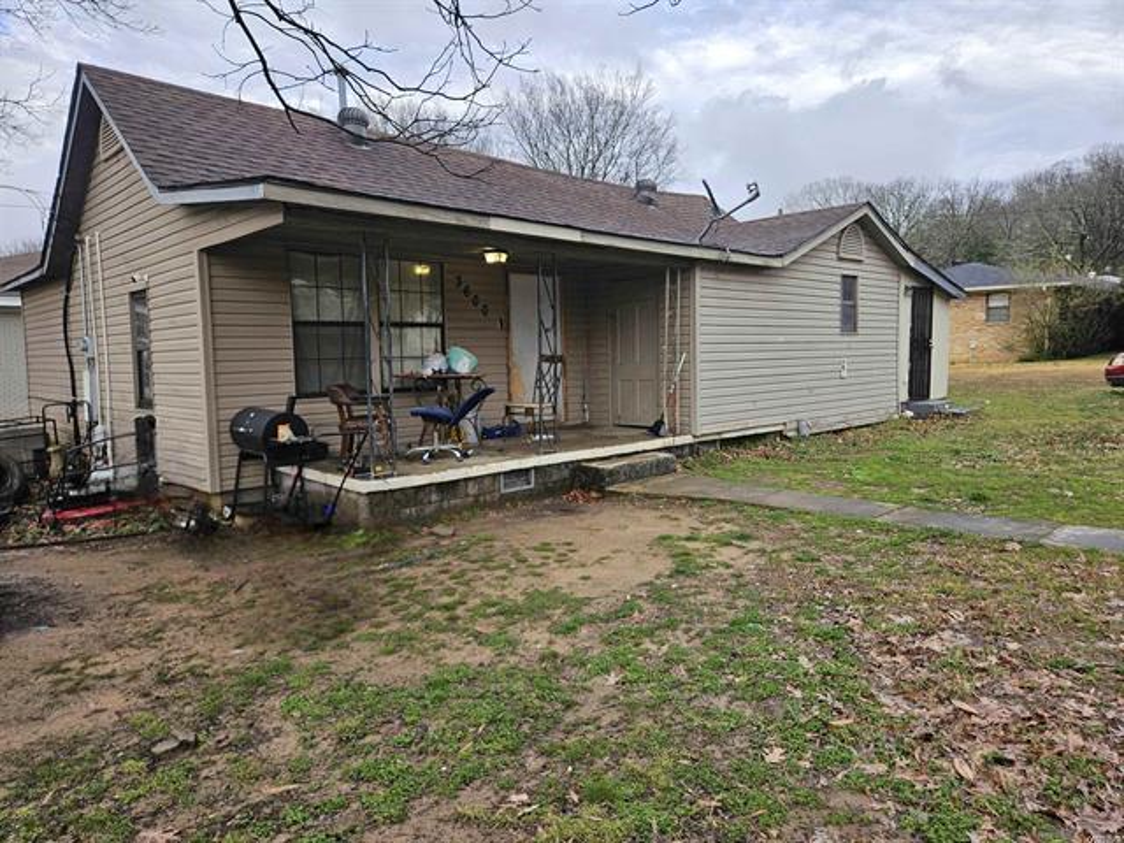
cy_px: 422
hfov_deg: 73.9
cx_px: 562
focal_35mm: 23
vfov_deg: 58.9
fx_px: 747
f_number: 1.8
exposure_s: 1/1111
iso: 50
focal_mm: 5.4
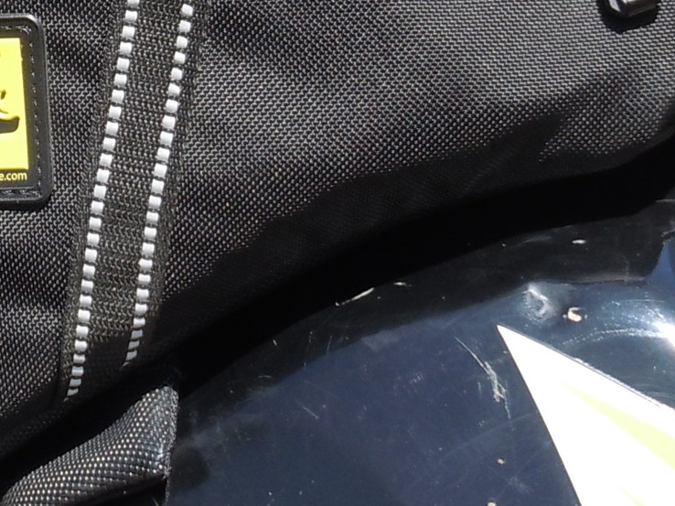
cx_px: -27
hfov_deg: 10.7
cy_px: -55
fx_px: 3567
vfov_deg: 8.1
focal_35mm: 183
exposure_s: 1/250
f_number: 4.9
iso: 100
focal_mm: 9.6
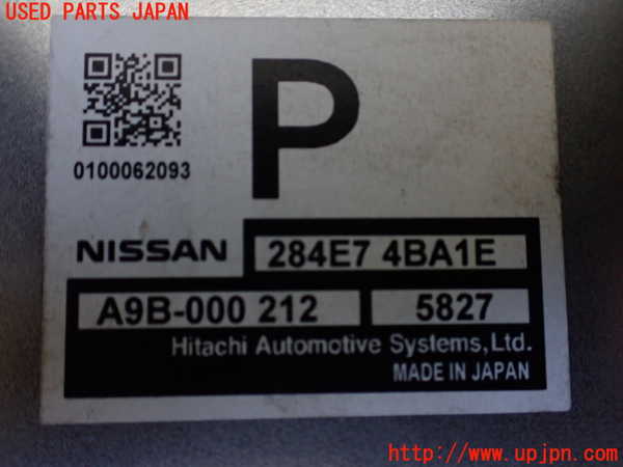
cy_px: 234
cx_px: 312
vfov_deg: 46.8
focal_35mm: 30
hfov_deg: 60.0
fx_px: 540
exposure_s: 1/125
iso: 400
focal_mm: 5.4
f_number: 2.3
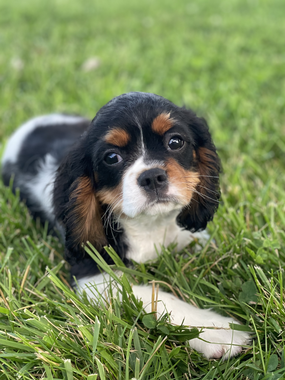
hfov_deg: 28.0
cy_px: 190
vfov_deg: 36.8
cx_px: 142
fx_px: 571
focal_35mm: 52
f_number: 2
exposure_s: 1/122
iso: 100
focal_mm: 6
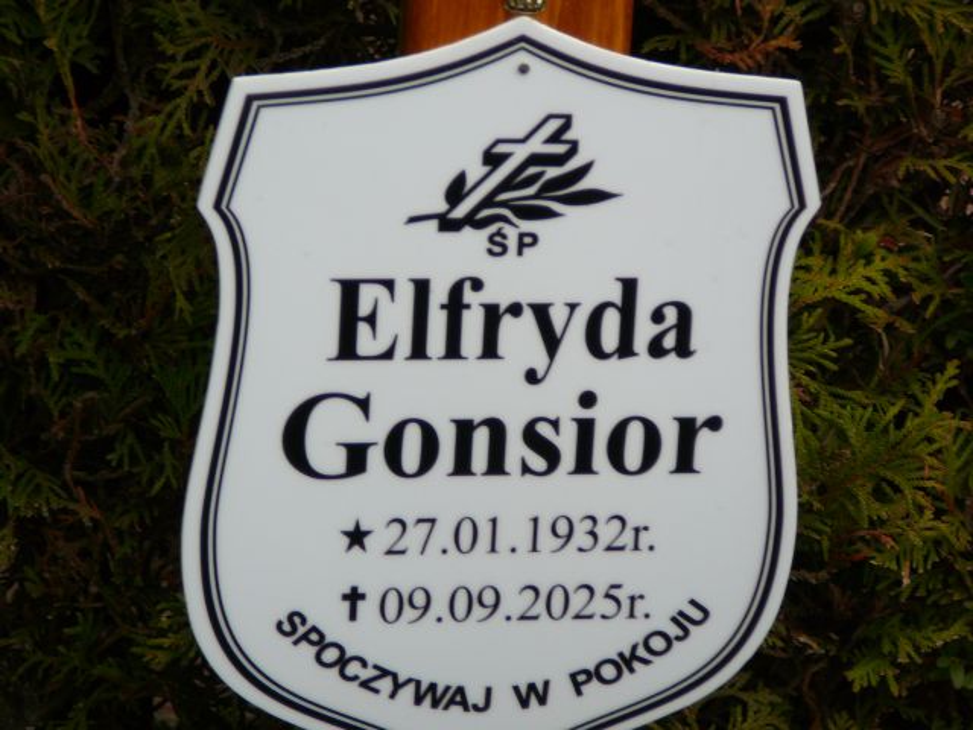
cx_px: 486
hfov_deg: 11.2
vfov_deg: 8.4
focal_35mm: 177
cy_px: 365
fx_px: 4975
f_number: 4
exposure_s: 1/60
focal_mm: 26.3
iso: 80
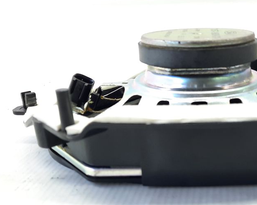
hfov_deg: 38.8
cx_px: 184
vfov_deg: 31.8
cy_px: 140
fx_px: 357
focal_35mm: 47
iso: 125
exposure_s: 1/50
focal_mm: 4.6
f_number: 2
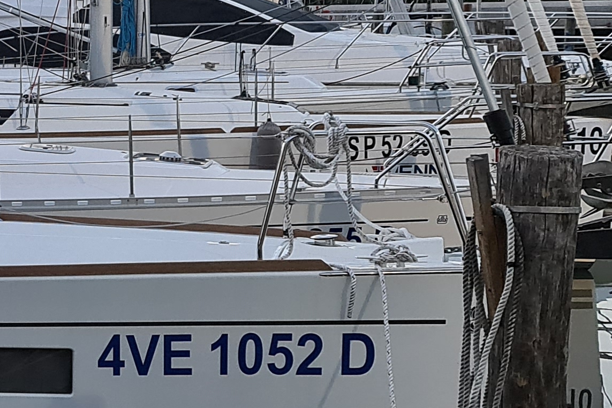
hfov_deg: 18.4
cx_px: -429
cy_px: 171
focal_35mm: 91
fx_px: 1547
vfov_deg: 15.0
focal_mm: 7
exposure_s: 1/100
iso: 320
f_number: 1.8
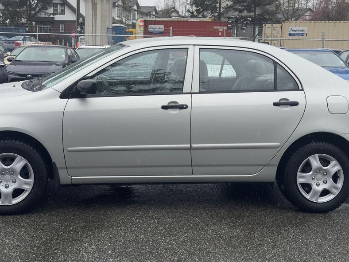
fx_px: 393
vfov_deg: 36.8
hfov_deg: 47.7
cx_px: 151
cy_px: 118
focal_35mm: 39
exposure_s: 1/1233
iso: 100
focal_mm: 6.76
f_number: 1.78
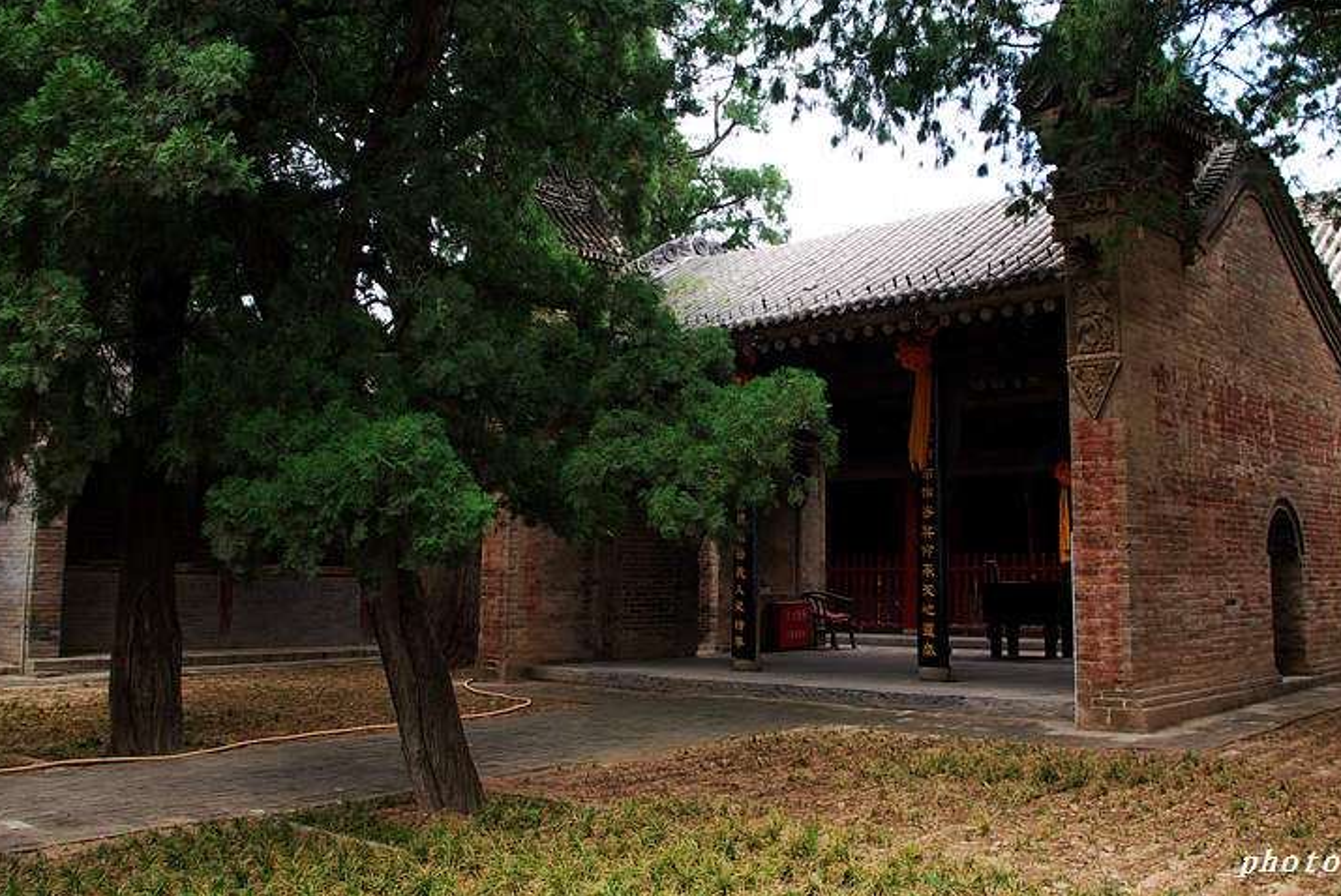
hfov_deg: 55.7
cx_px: 731
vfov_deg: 38.8
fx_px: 1267
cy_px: 352
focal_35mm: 34
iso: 100
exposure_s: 1/40
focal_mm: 18
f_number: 7.1
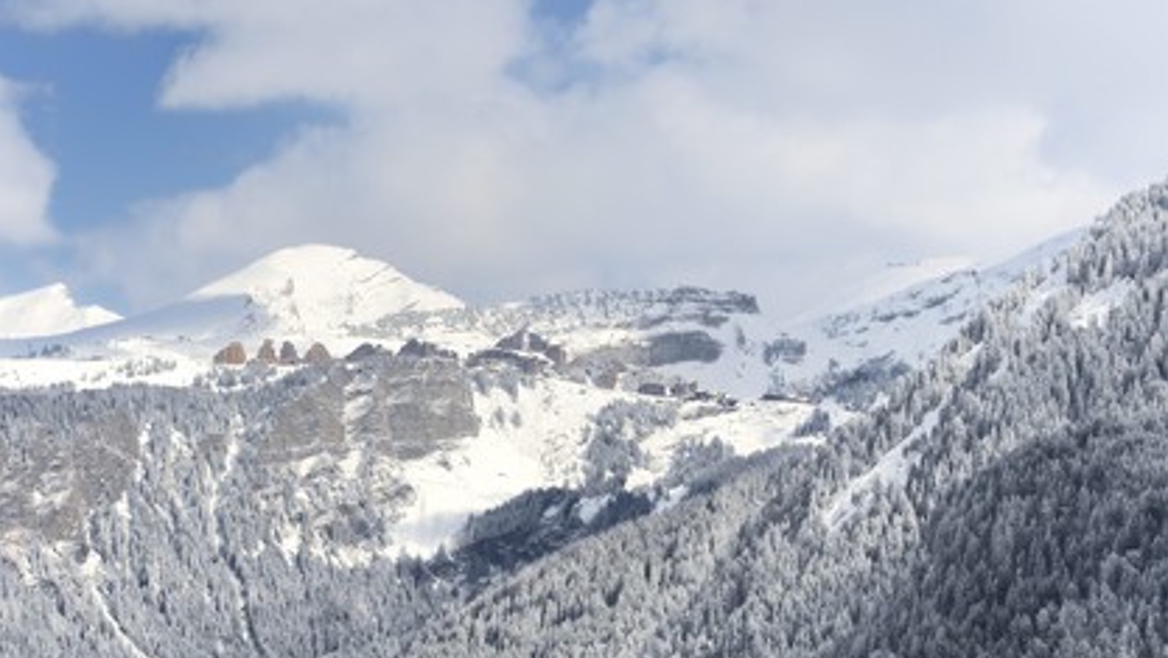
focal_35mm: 116
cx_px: 583
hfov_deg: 18.5
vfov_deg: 10.5
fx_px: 3594
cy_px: 322
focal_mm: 110
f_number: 10
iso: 200
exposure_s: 1/800
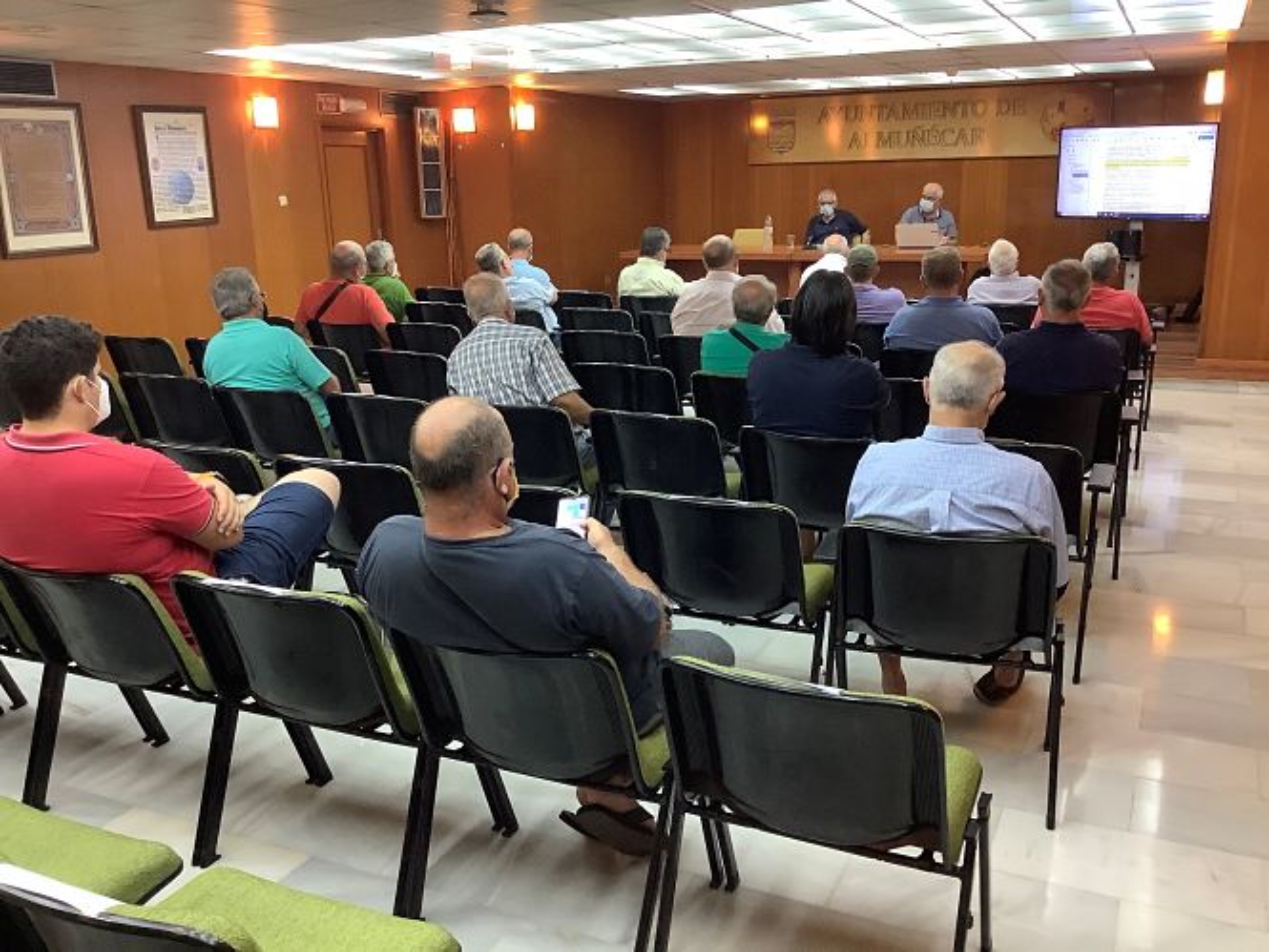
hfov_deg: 58.3
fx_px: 1137
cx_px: 634
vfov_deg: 45.5
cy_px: 476
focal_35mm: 31
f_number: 2.4
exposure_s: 1/50
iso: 160
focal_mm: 3.3
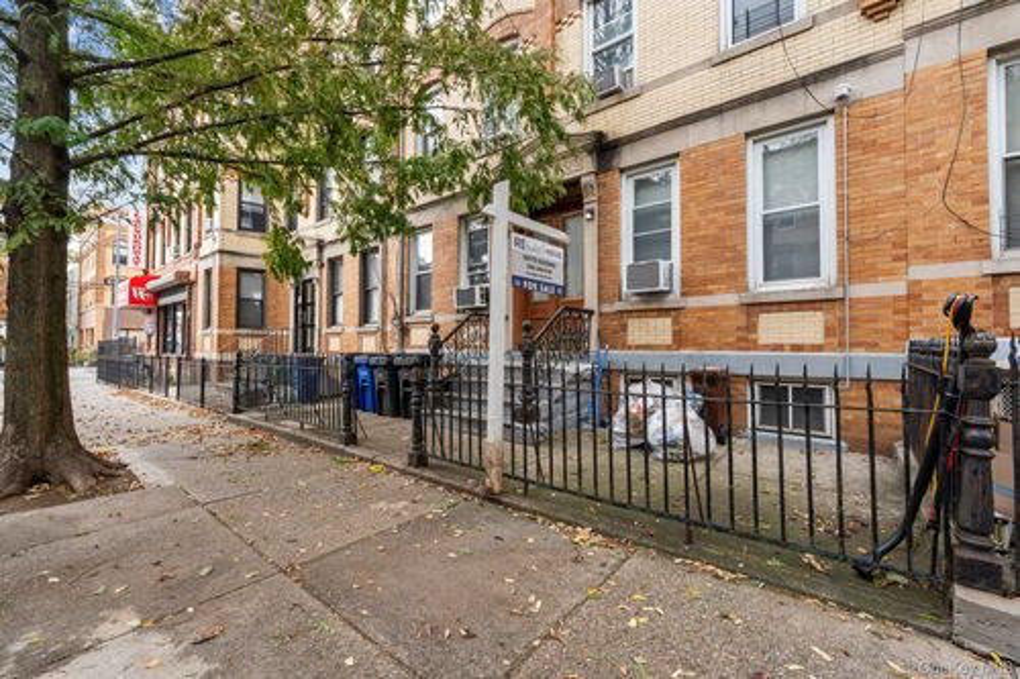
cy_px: 340
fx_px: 397
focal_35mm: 14
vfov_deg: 81.2
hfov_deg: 104.3
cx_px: 510
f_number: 10
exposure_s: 1/25
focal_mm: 14
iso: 125
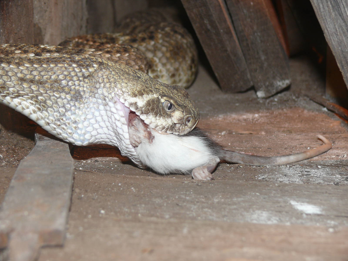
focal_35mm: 75
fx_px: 754
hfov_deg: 26.0
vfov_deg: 19.6
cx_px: 174
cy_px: 130
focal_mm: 15.8
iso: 100
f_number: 4
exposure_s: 1/30
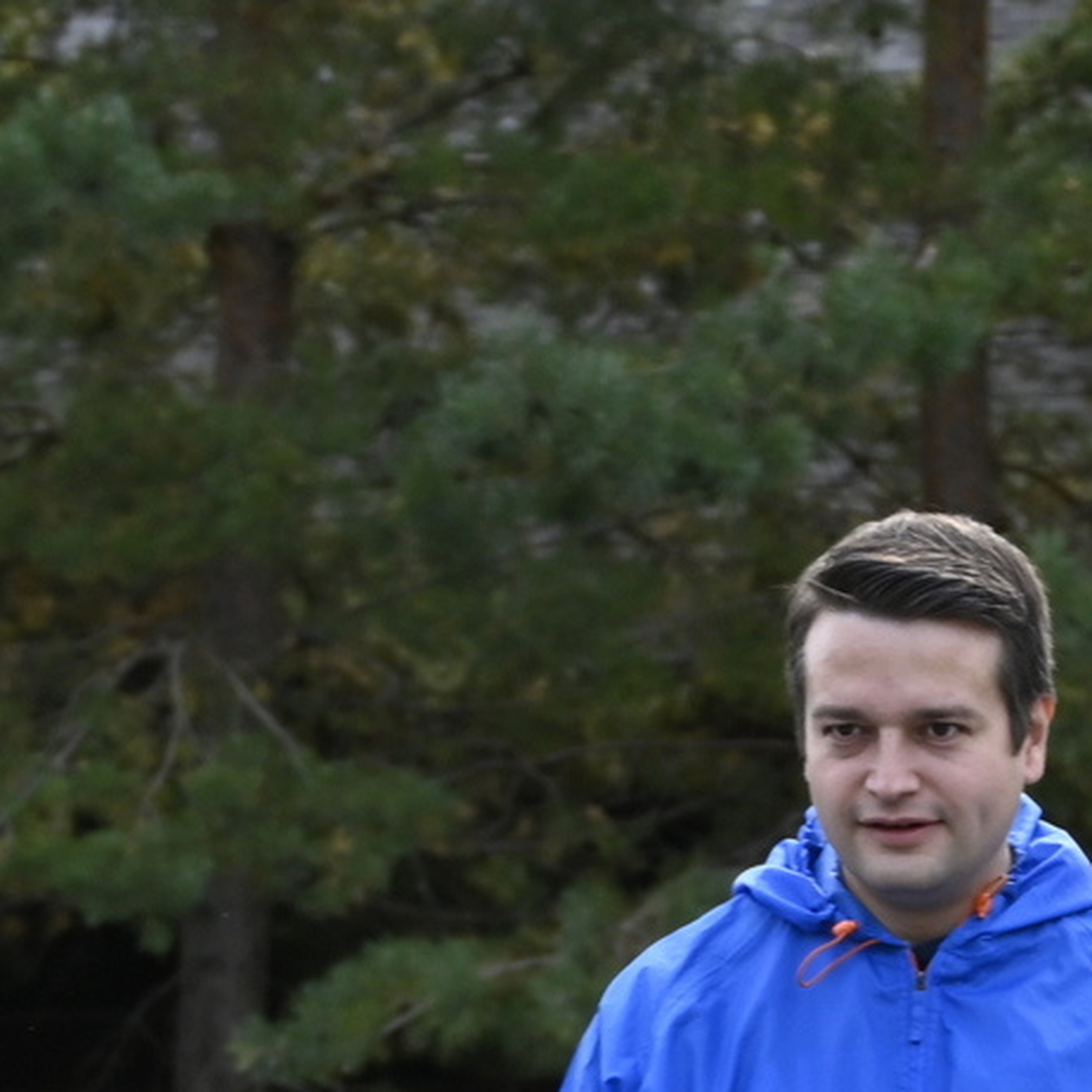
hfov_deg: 7.7
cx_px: 893
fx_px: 8066
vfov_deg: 7.5
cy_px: 1972
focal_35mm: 226
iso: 160
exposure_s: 1/800
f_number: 4
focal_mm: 48
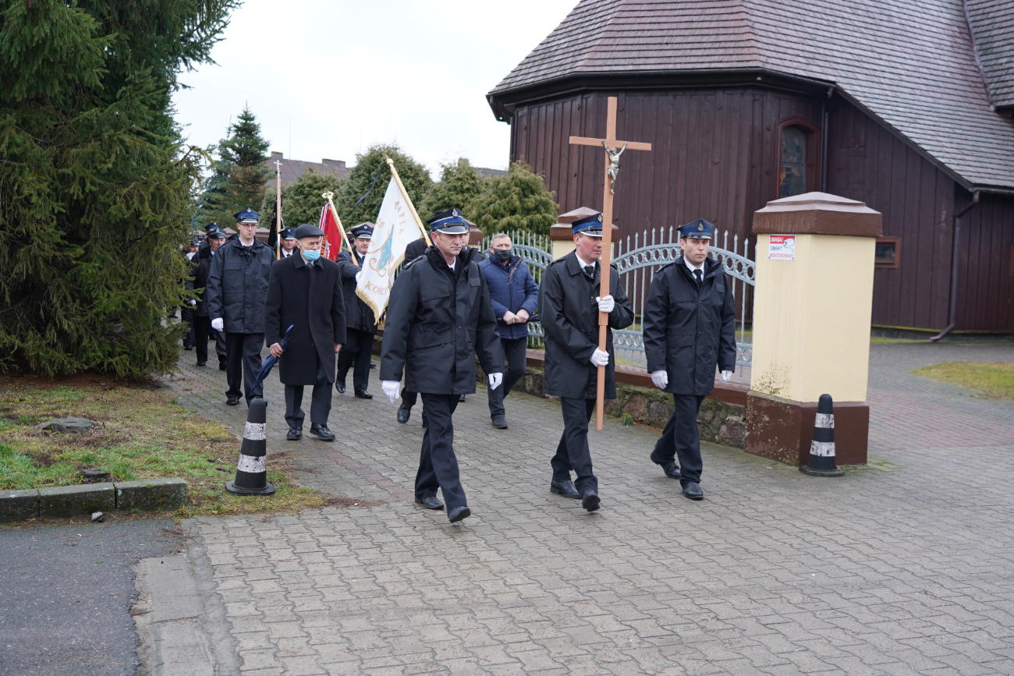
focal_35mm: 37
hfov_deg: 51.9
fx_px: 1042
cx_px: 507
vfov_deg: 35.9
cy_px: 338
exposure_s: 1/160
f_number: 4
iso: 250
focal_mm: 37
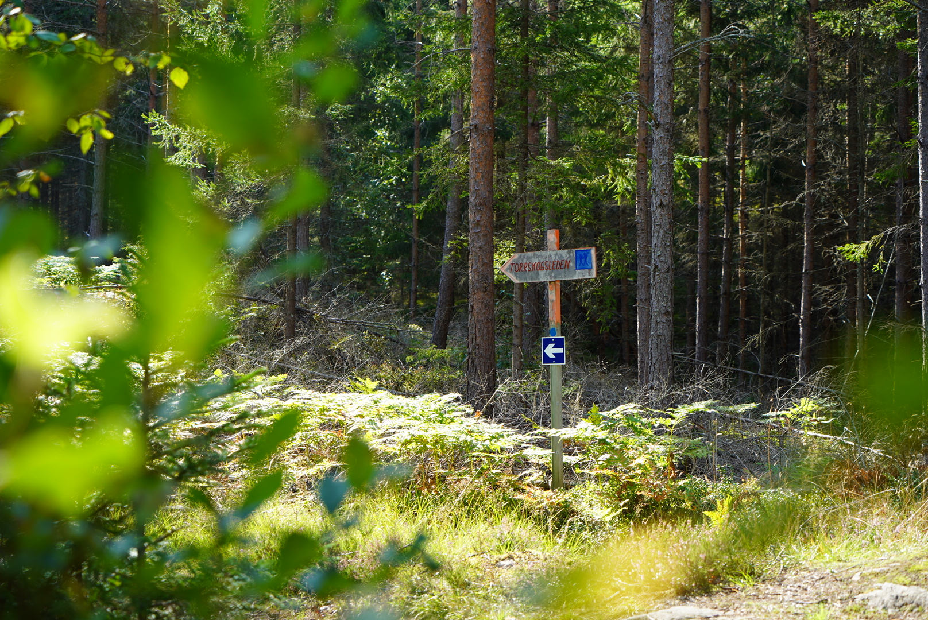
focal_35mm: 64
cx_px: 464
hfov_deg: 31.4
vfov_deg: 21.3
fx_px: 1651
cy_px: 310
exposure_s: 1/80
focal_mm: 64
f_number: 5.6
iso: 100
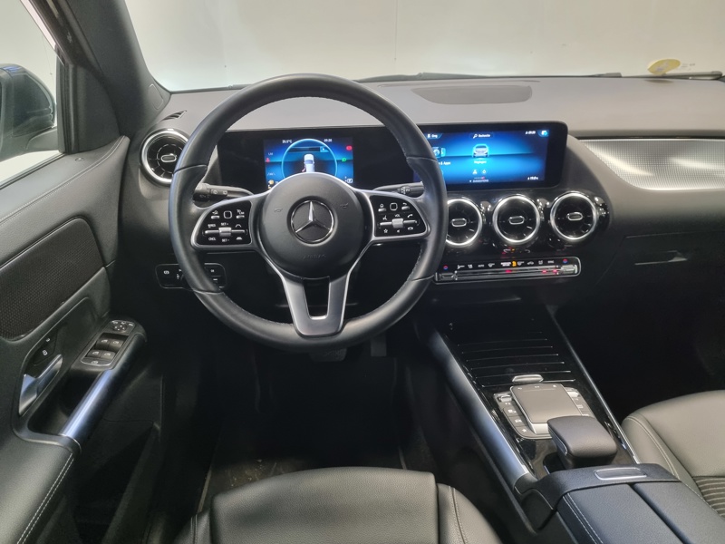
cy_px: 272
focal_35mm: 26
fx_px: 545
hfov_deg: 67.3
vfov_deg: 53.1
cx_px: 362
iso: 640
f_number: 1.8
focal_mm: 5.4
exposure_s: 1/33
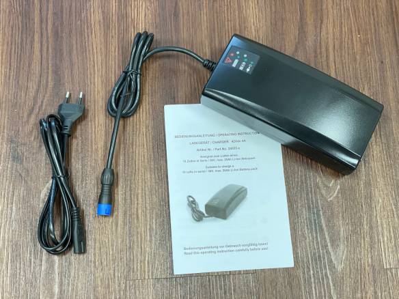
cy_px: 150
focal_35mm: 52
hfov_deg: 36.8
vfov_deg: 28.0
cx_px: 200
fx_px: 599
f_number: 2
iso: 160
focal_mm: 6
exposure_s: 1/71
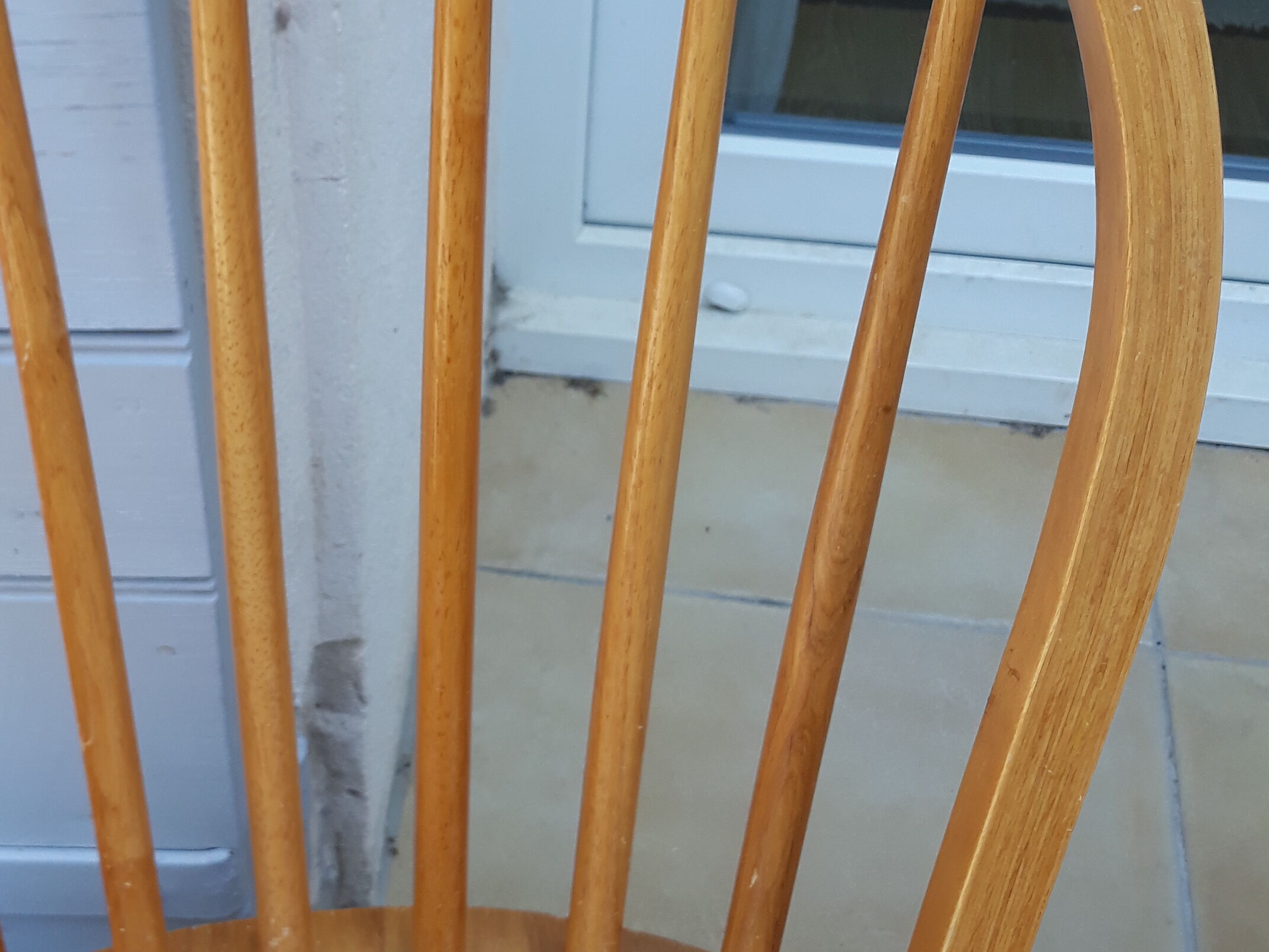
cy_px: 409
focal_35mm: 52
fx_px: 1907
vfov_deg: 28.0
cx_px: 358
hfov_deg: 36.2
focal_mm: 3.71
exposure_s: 1/155
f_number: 1.7
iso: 40
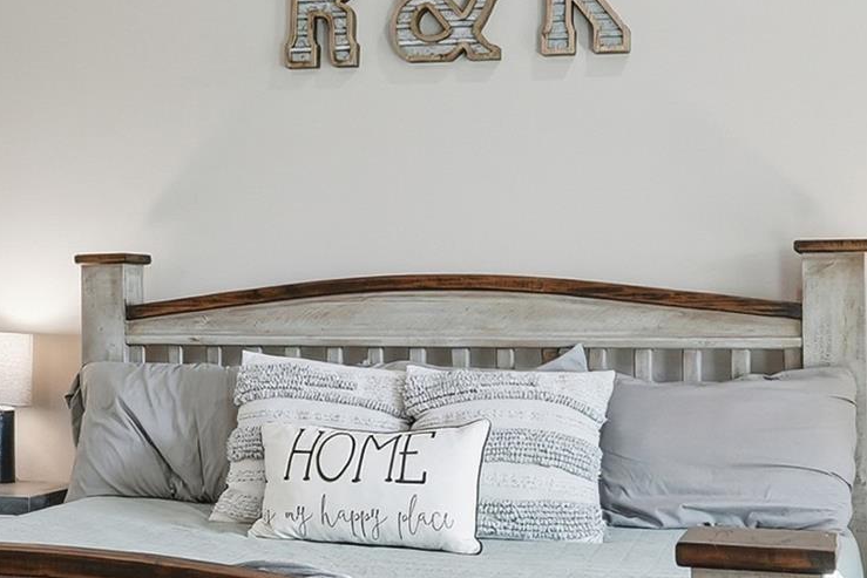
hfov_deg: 30.4
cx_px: 214
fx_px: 1566
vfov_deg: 20.9
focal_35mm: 65
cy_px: 327
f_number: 9
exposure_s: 1/25
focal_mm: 16
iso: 250
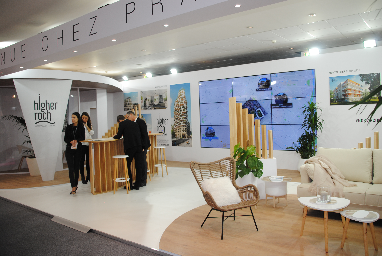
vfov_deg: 43.7
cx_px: 191
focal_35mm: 30
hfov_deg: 61.9
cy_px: 128
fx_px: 319
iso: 200
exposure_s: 1/80
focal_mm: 20
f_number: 3.5
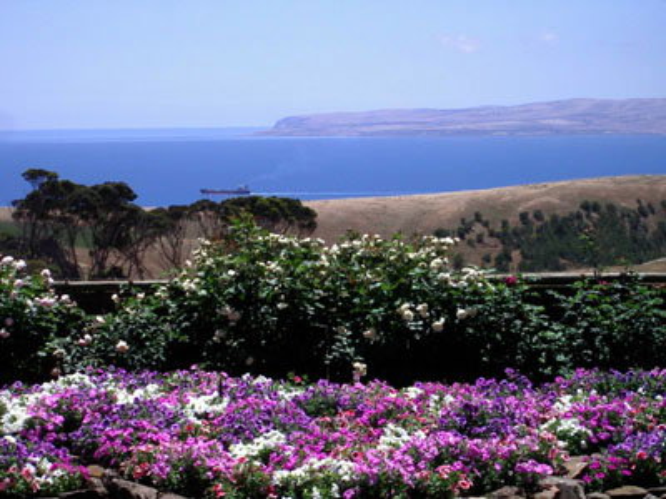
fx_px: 2193
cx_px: 333
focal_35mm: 114
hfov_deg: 17.3
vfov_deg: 13.0
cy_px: 250
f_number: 9
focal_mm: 17.4
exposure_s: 1/125
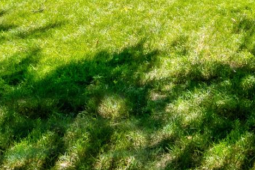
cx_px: 221
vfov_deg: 16.8
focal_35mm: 70
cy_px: -116
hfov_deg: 28.0
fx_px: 496
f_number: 8
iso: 1250
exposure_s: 1/1000
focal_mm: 16
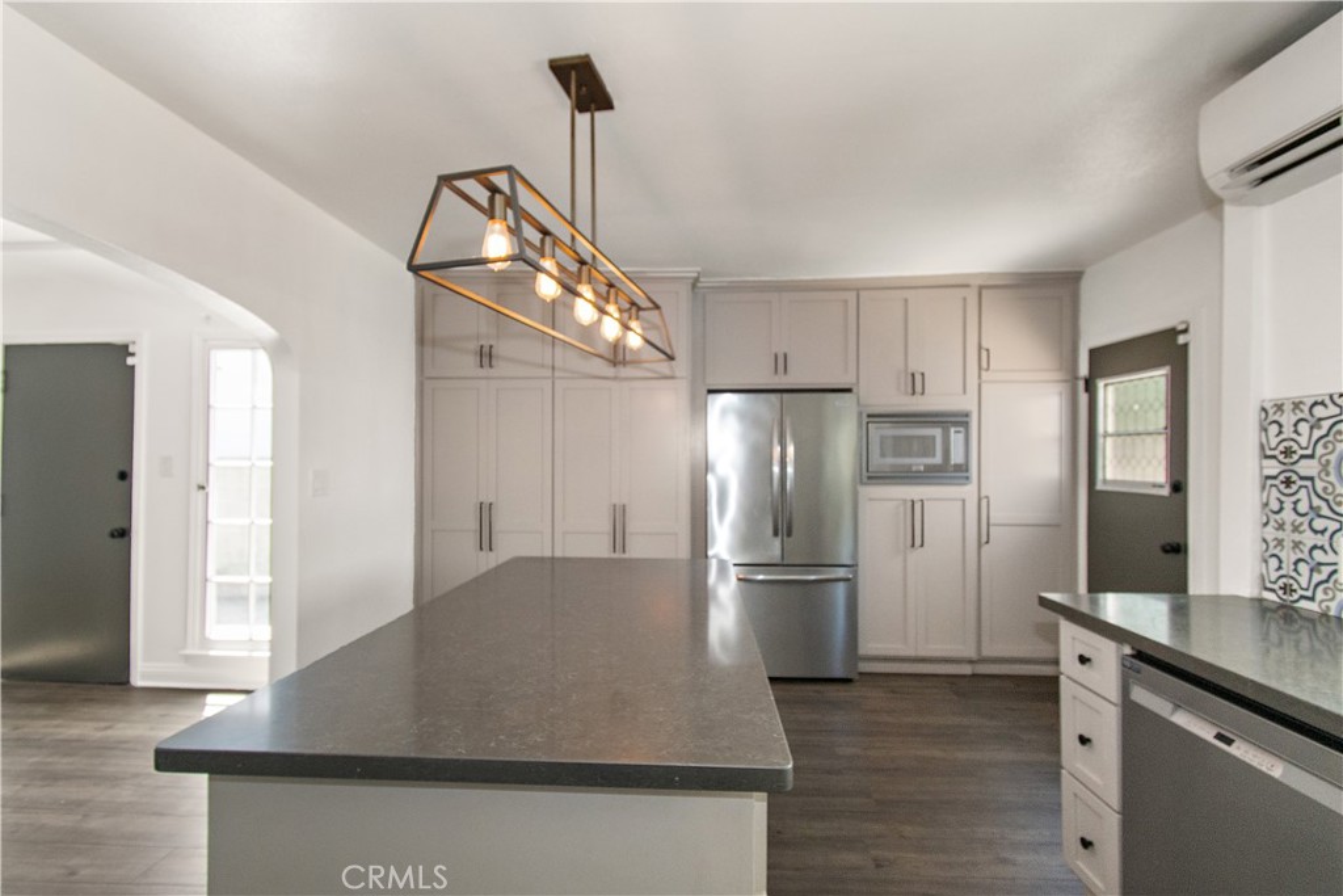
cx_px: 672
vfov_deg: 77.3
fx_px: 560
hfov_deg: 100.4
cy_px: 448
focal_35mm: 15
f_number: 5.6
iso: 320
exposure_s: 1/100
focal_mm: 10
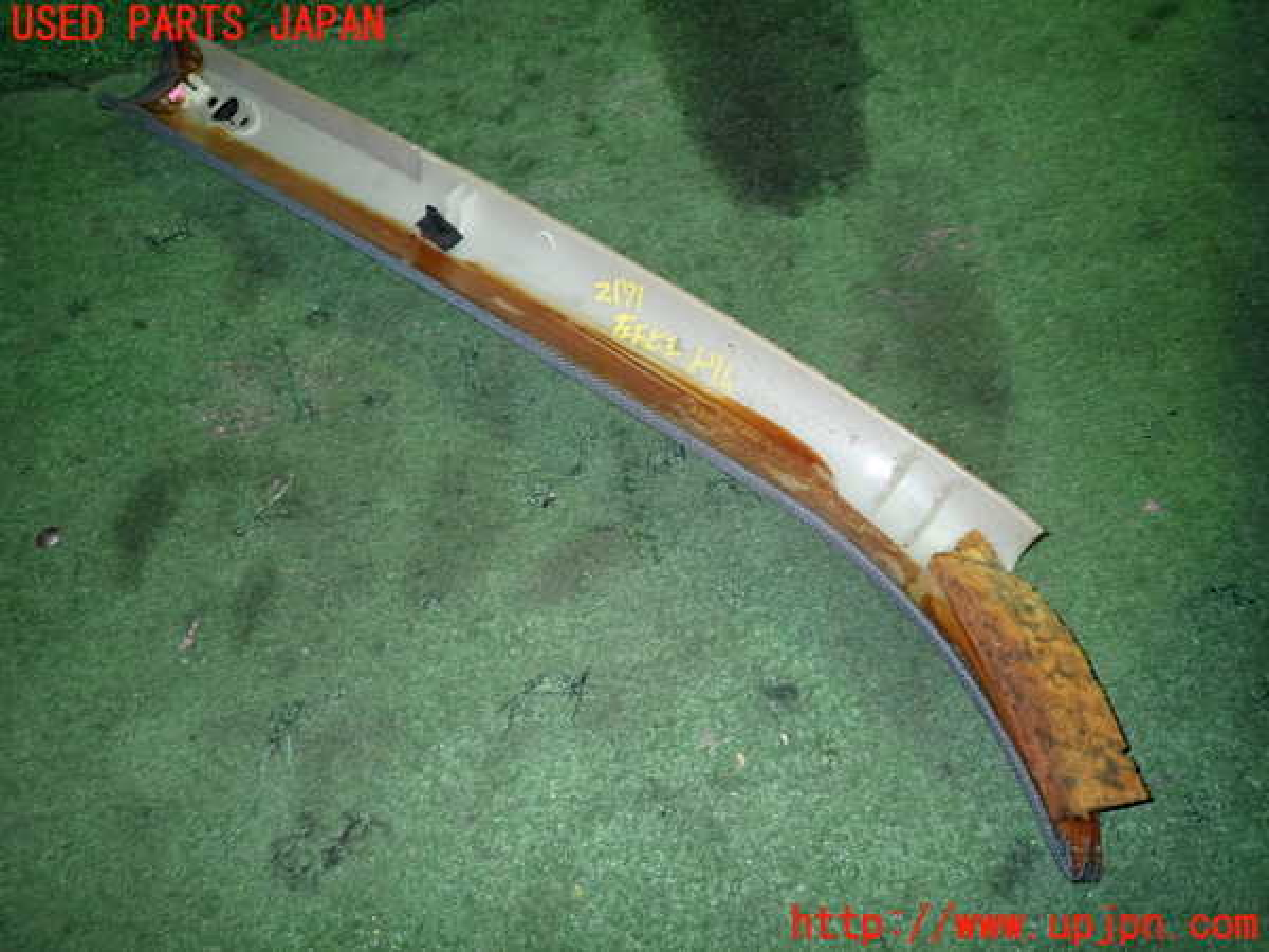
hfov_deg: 69.4
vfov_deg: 54.9
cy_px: 476
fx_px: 916
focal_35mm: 25
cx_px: 634
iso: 320
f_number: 5.6
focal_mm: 4.5
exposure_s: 1/30
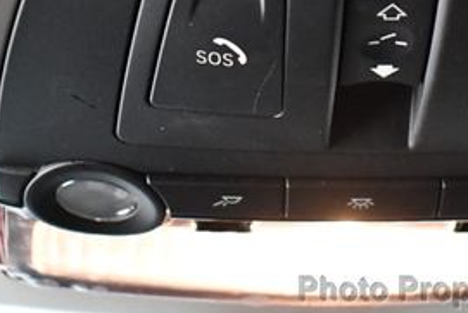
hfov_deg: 23.9
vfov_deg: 15.6
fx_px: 1106
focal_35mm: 85
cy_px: -47
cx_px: 278
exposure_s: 1/60
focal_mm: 18
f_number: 3.5
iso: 4000
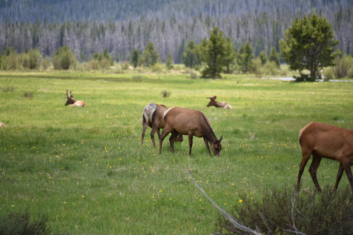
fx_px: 2942
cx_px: 176
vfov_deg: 4.6
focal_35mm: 300
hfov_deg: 6.9
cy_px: 118
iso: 320
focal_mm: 300
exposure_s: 1/640
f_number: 5.6
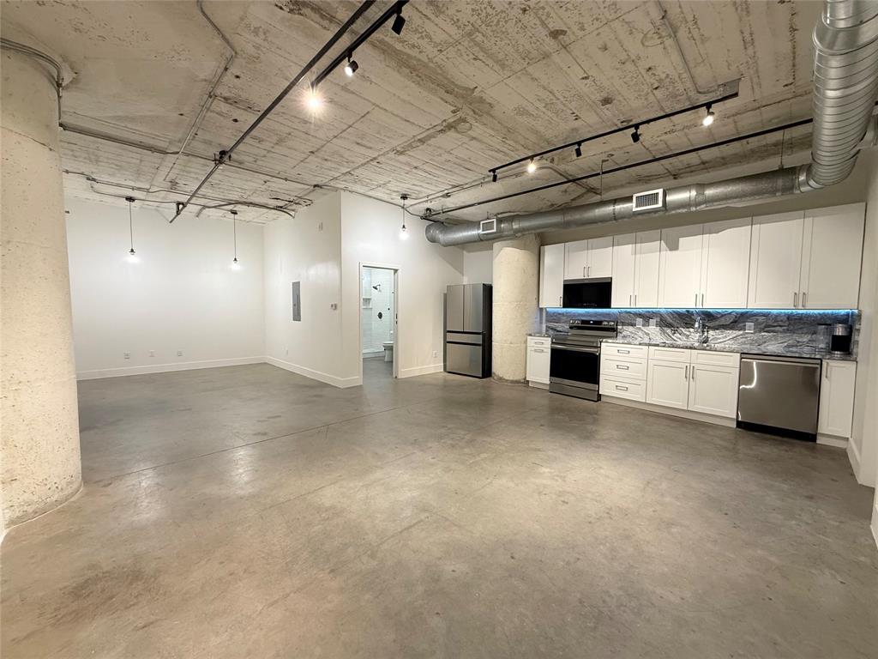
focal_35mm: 14
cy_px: 330
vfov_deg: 85.7
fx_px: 355
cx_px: 439
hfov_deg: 102.1
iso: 200
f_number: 2.2
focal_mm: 2.22
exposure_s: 1/60
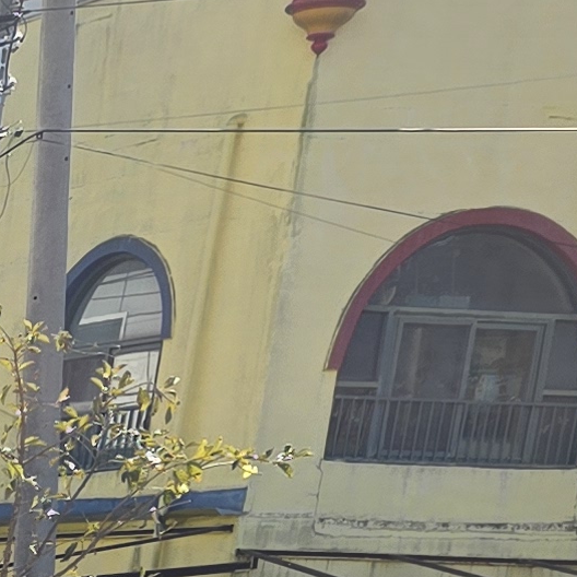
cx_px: -1594
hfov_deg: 8.0
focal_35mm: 154
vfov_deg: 9.9
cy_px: 1425
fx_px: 2904
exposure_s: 1/395
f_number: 1.7
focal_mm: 6.3
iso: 12
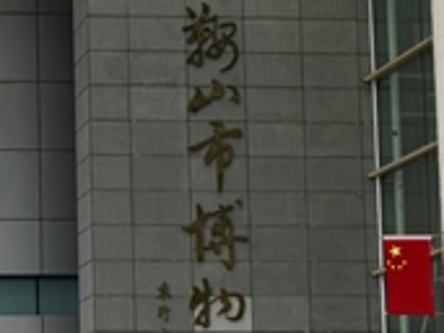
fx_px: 1218
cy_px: 403
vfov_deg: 15.0
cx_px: -252
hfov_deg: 18.1
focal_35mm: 95
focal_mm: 6.98
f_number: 4
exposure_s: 1/116
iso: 50
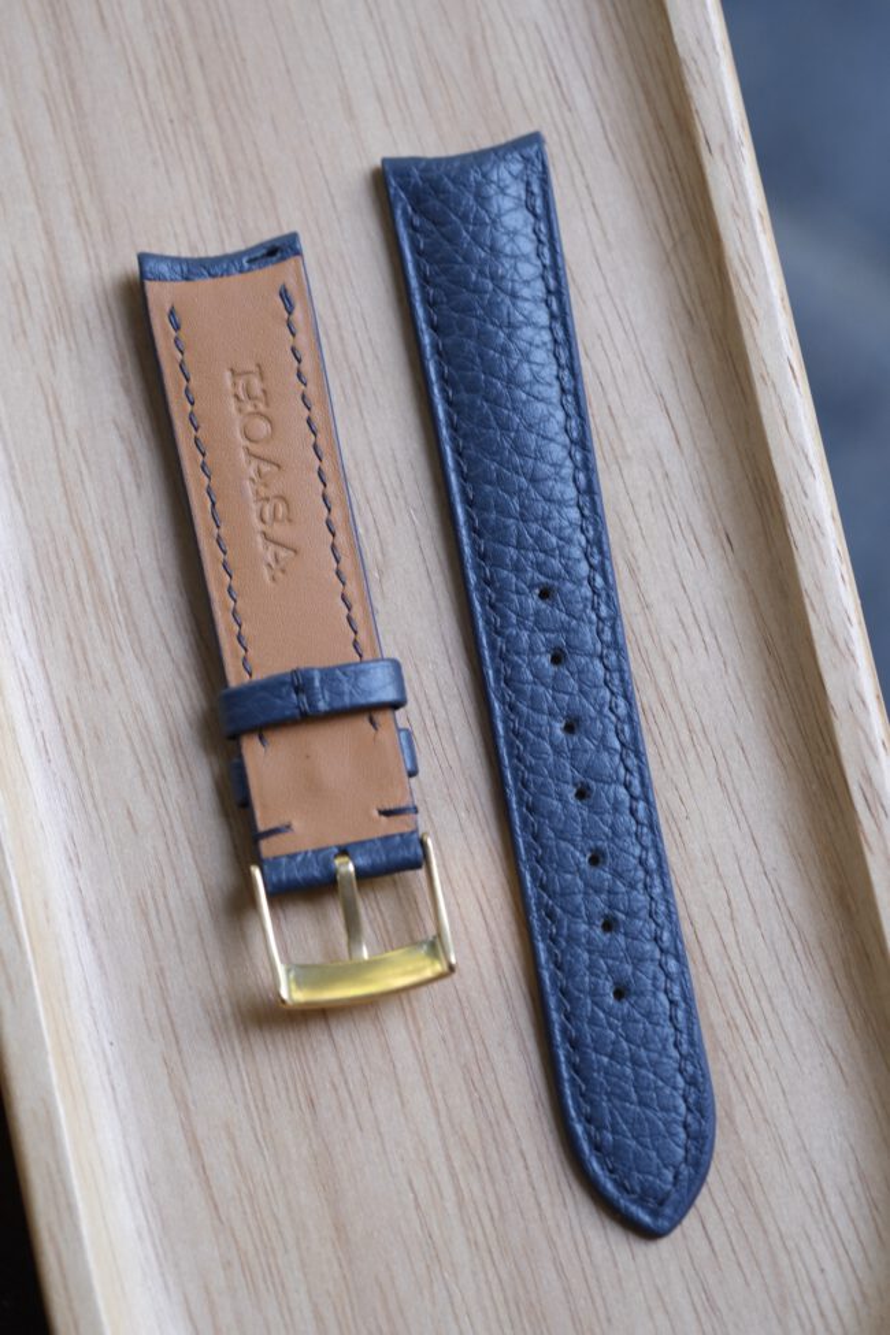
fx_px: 3337
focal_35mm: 90
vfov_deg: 22.6
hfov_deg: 15.2
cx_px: 445
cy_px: 668
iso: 800
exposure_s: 1/80
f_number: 4.5
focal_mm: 60
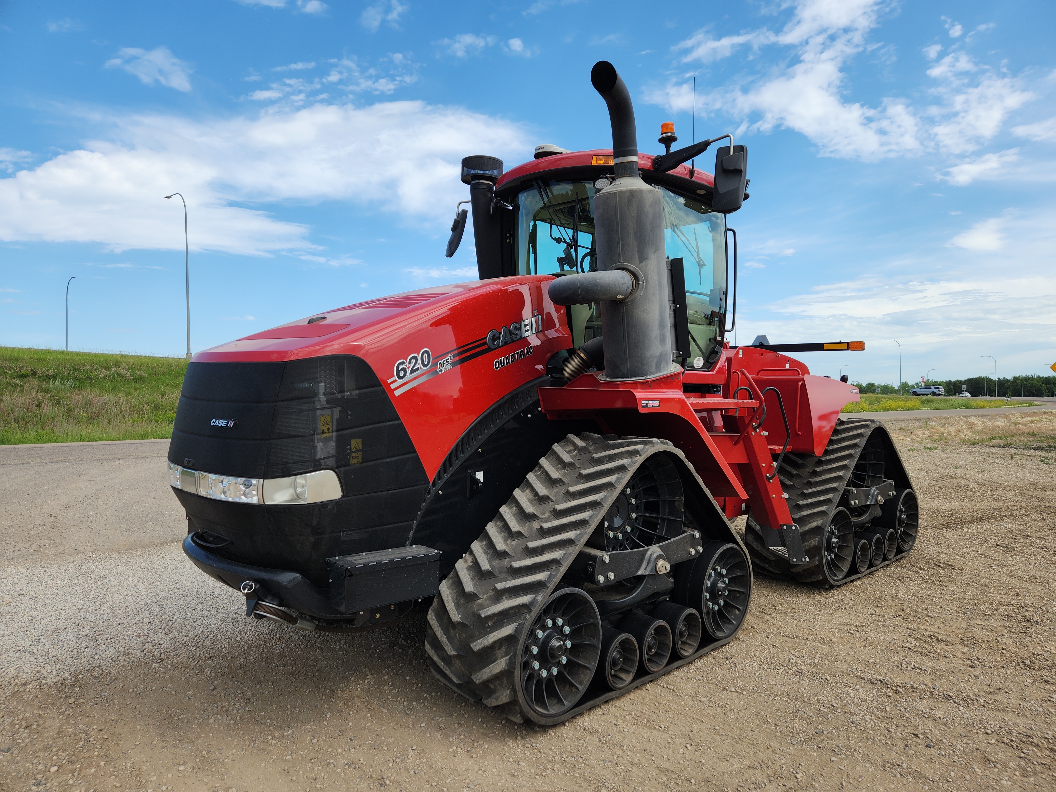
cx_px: 528
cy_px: 396
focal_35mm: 23
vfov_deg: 58.9
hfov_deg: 73.9
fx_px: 702
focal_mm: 5.4
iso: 20
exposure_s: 1/1087
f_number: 1.8
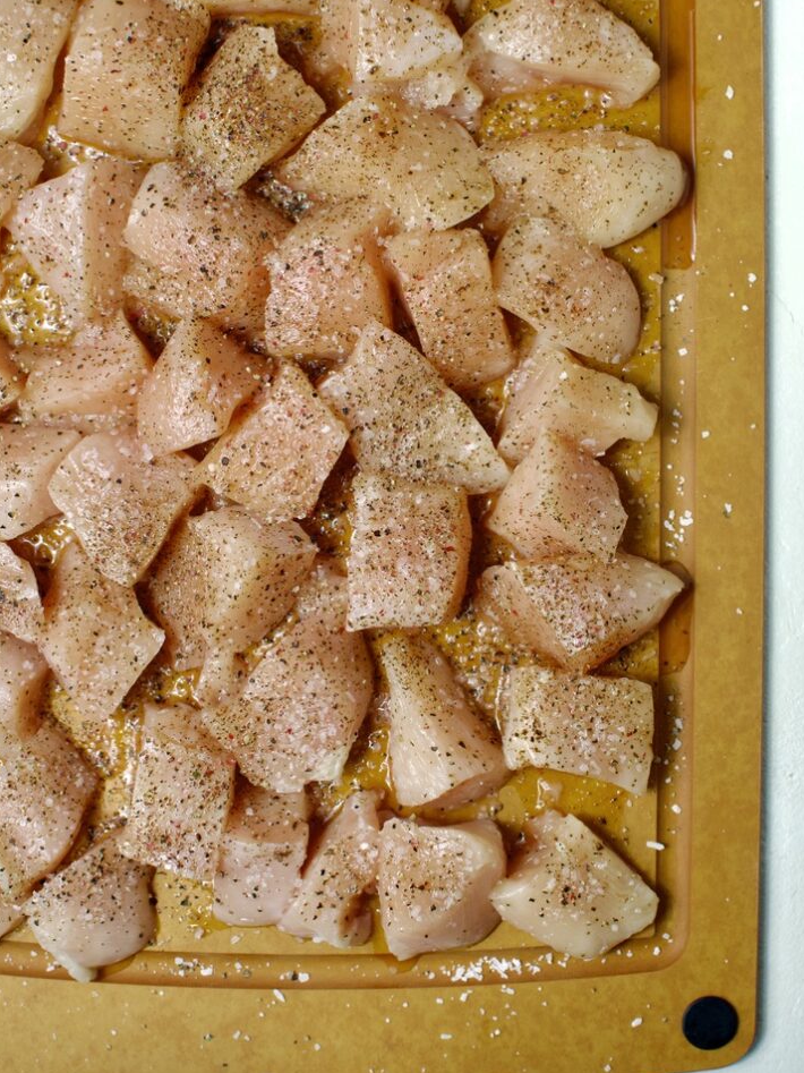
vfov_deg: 33.8
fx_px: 1766
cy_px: 530
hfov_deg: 25.7
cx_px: 402
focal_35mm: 57
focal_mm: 35
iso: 400
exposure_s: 1/400
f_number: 4
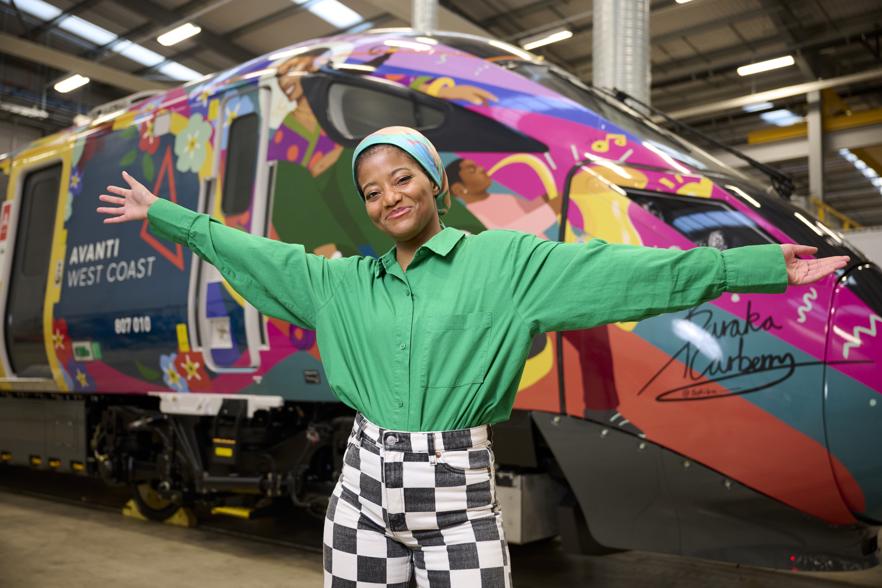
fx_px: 845
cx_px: 441
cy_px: 294
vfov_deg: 38.4
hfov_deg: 55.1
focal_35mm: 34
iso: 800
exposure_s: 1/160
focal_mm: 34.5
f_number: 2.8
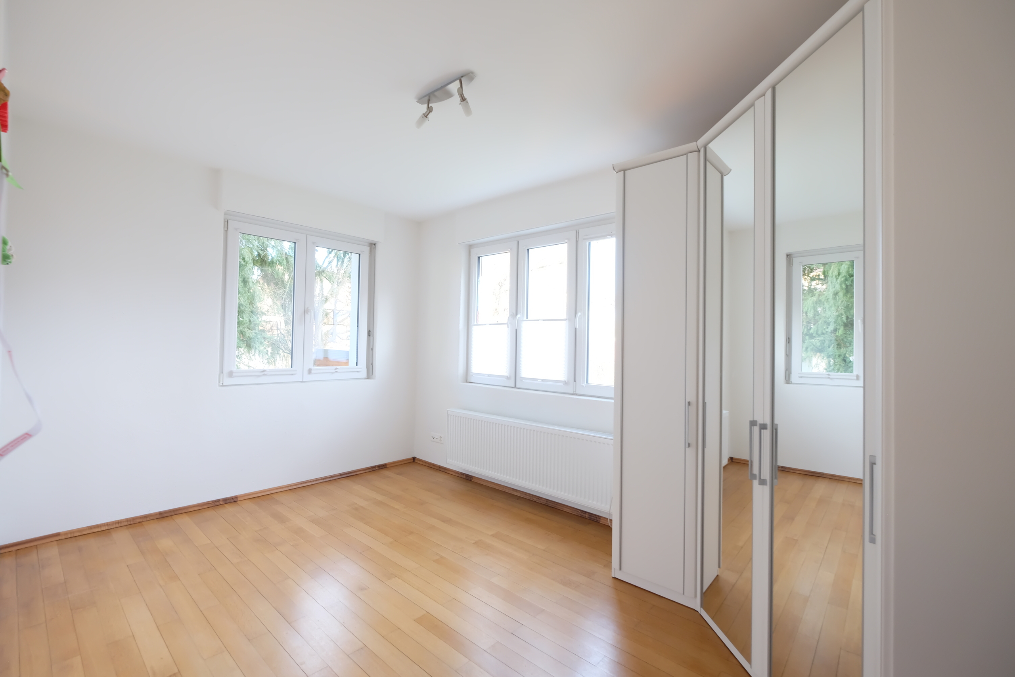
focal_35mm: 15
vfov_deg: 77.3
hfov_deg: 100.4
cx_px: 508
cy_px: 338
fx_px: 423
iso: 640
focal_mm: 10
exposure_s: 1/30
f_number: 4
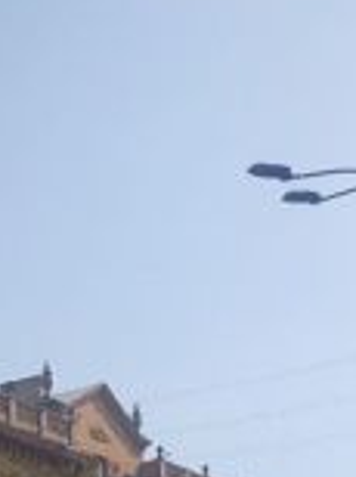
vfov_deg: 17.5
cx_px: -50
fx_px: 1389
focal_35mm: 101
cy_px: 716
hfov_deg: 14.2
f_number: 1.9
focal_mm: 3.94
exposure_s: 1/3499
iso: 160
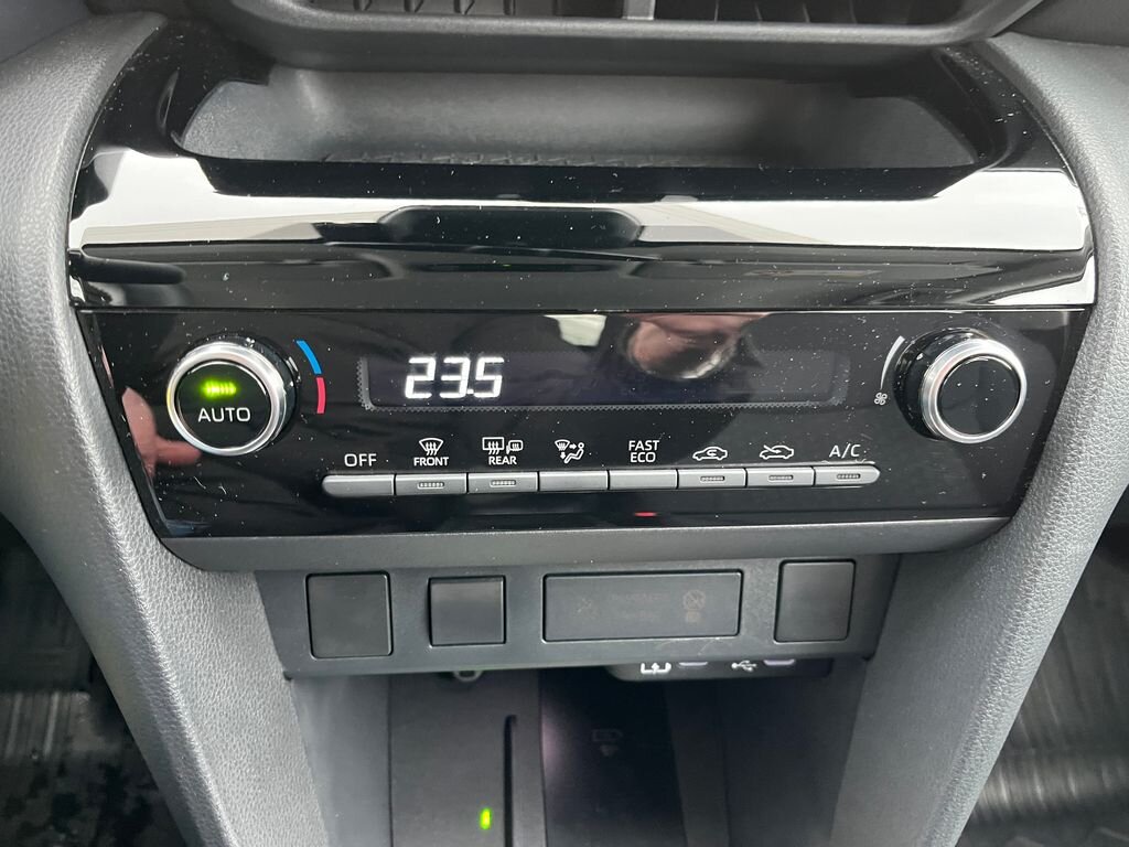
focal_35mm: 26
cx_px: 564
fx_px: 848
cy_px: 424
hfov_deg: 67.3
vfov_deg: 53.1
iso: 500
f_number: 1.6
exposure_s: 1/45
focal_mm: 5.1
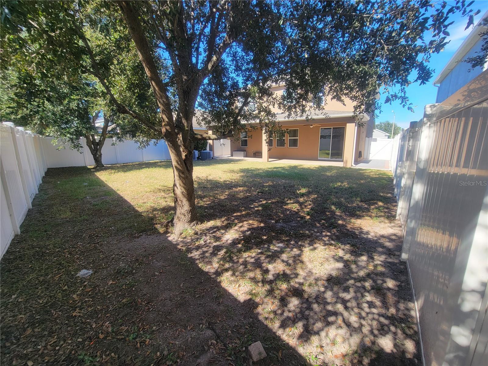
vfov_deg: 89.9
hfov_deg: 106.2
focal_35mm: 13
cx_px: 244
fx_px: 183
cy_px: 183
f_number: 2.2
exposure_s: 1/358
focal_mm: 2.2
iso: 50
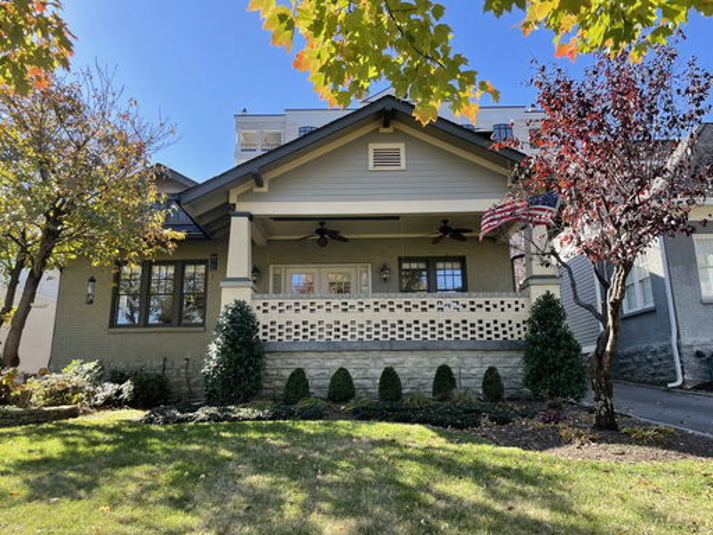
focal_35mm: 26
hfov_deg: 67.3
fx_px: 536
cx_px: 356
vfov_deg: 53.1
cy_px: 268
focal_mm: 4.2
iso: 32
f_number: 1.6
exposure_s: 1/686
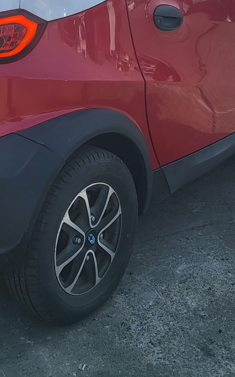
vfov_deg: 30.0
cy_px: 50
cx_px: 26
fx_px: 676
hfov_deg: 19.4
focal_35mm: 66
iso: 12
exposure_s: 1/439
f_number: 1.8
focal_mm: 3.98
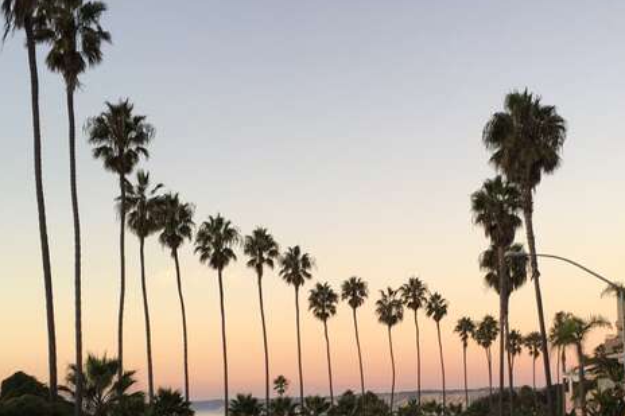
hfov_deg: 38.1
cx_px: 360
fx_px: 902
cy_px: 326
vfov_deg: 25.6
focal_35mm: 52
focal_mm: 4.15
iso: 25
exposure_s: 1/60
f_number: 2.2
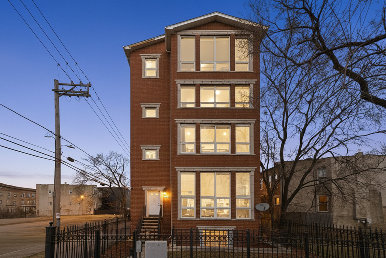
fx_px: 161
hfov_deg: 100.3
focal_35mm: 15
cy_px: 129
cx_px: 193
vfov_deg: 77.4
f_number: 6.3
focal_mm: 15
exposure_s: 1/100
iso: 80
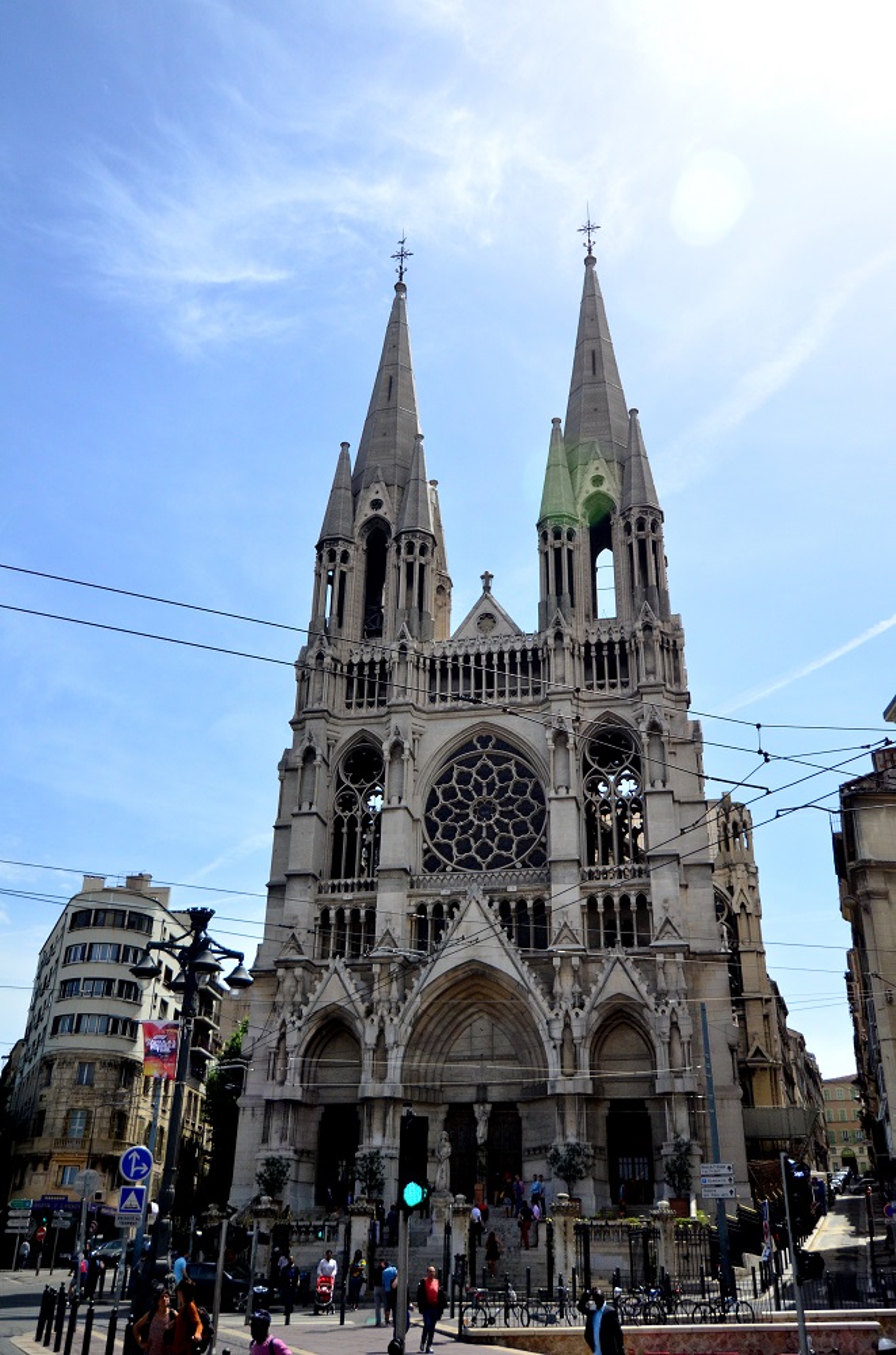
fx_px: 1126
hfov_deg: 43.4
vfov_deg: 62.0
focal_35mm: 30
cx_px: 448
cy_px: 678
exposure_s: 1/8000
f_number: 4.5
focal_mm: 20
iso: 900
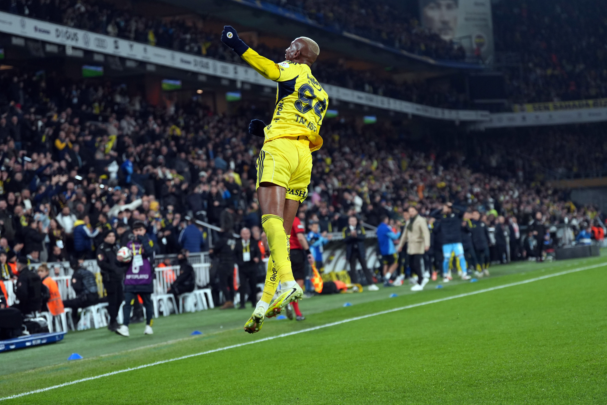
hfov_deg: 22.1
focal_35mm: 92
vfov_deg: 14.9
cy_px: 200
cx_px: 300
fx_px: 1551
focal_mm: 91
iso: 2000
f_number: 2.8
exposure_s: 1/2000
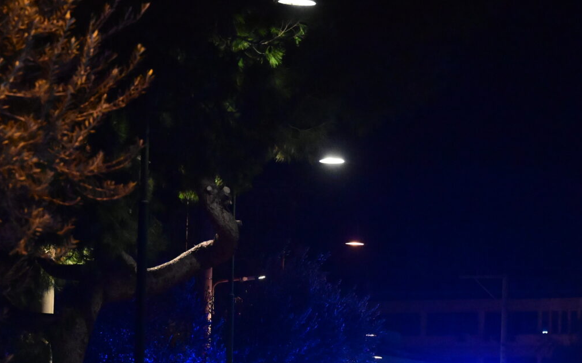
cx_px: 451
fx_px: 2855
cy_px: 466
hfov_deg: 11.6
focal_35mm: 180
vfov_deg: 7.2
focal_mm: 70
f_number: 3.5
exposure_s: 1/200
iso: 8000
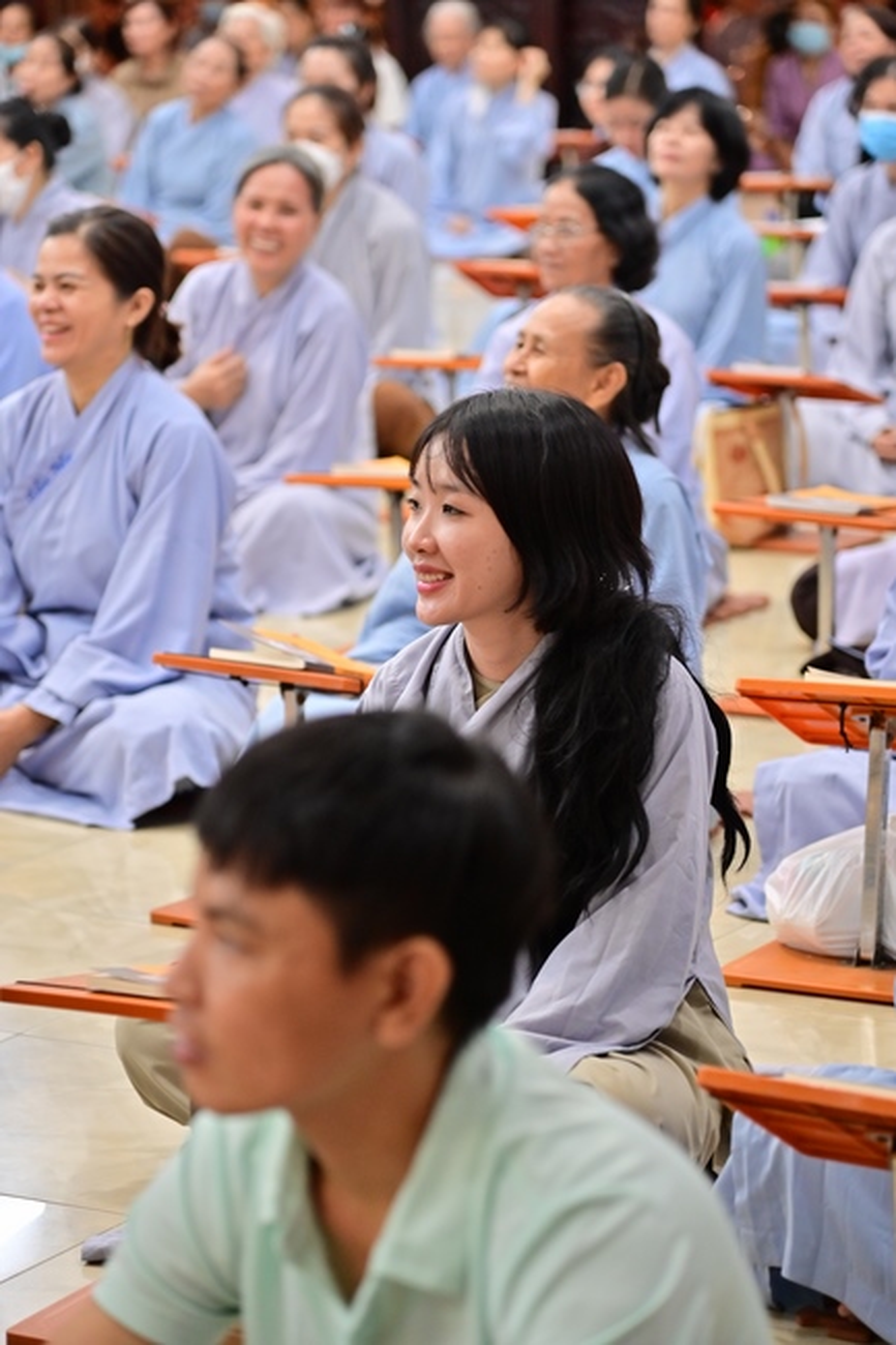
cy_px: 672
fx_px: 4482
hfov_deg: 11.4
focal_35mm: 120
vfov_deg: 17.1
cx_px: 448
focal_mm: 120
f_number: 4
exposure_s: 1/50
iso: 1600
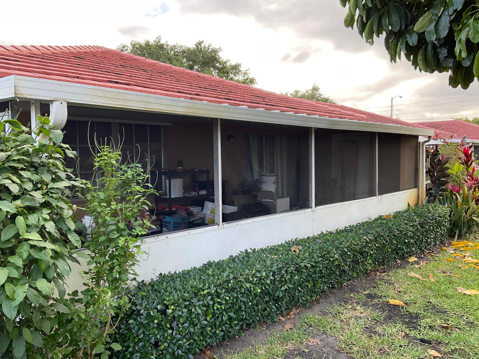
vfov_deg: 48.2
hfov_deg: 61.7
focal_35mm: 29
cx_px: 240
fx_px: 401
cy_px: 180
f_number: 1.8
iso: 16
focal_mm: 3
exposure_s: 1/138
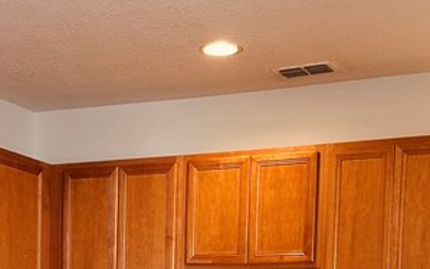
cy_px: 398
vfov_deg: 14.1
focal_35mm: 87
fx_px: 1020
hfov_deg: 23.6
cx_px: 127
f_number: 1.78
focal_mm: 6.86
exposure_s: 1/60
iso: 160
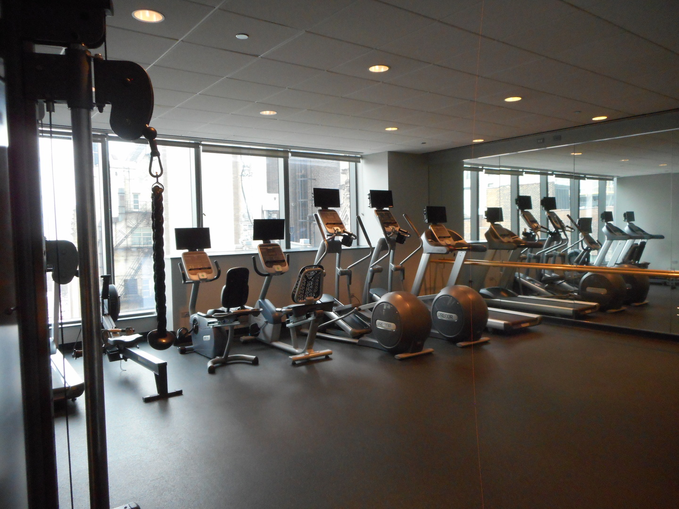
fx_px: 490
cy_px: 254
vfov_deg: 54.9
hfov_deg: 69.4
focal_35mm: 25
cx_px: 340
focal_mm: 4.5
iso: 400
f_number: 3.7
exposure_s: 1/30
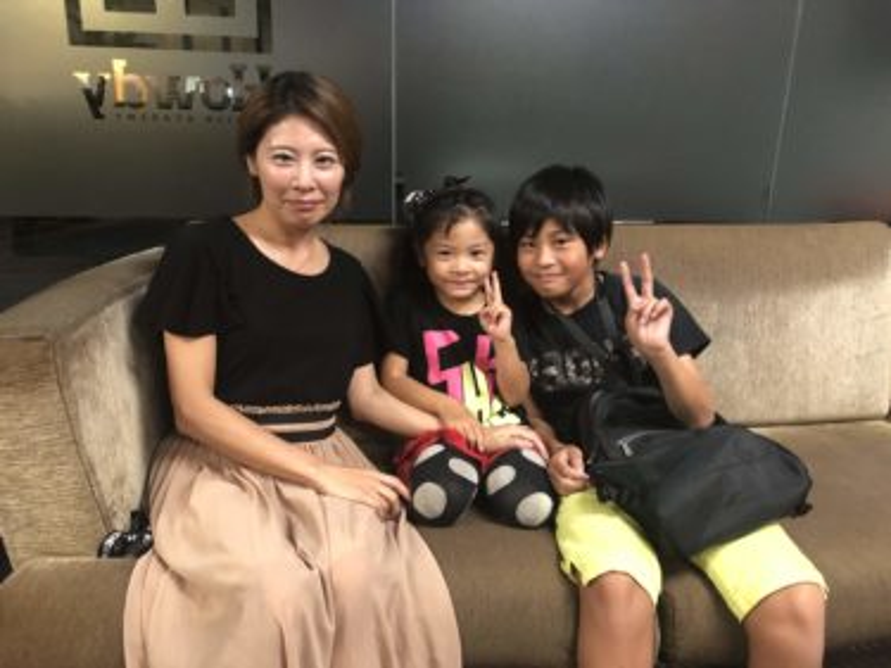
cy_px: 334
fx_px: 720
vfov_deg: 49.7
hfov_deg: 63.5
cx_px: 446
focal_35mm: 28
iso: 100
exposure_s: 1/7
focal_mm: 3.99
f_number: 1.8
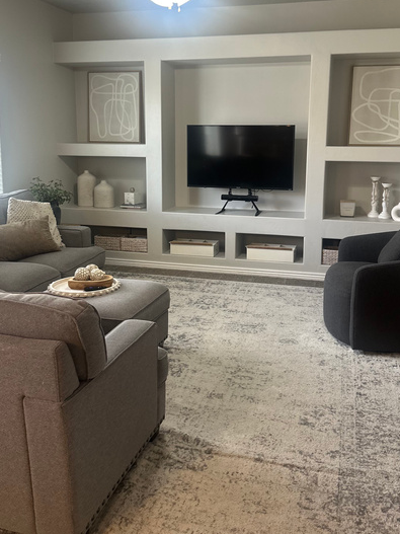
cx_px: 203
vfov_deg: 52.3
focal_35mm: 35
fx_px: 539
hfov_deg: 40.7
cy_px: 216
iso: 200
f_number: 1.78
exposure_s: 1/120
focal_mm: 6.86
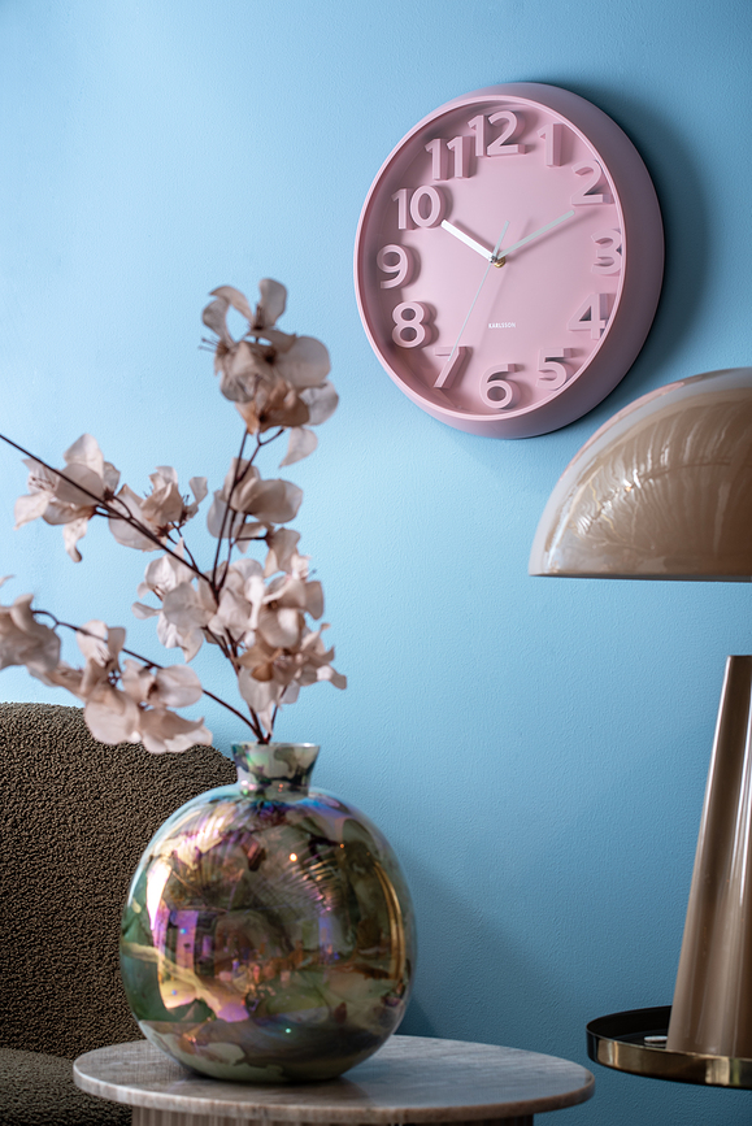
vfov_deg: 20.0
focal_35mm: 102
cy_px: 563
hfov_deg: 13.4
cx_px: 376
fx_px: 3192
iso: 125
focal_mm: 102
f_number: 10
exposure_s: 1/125
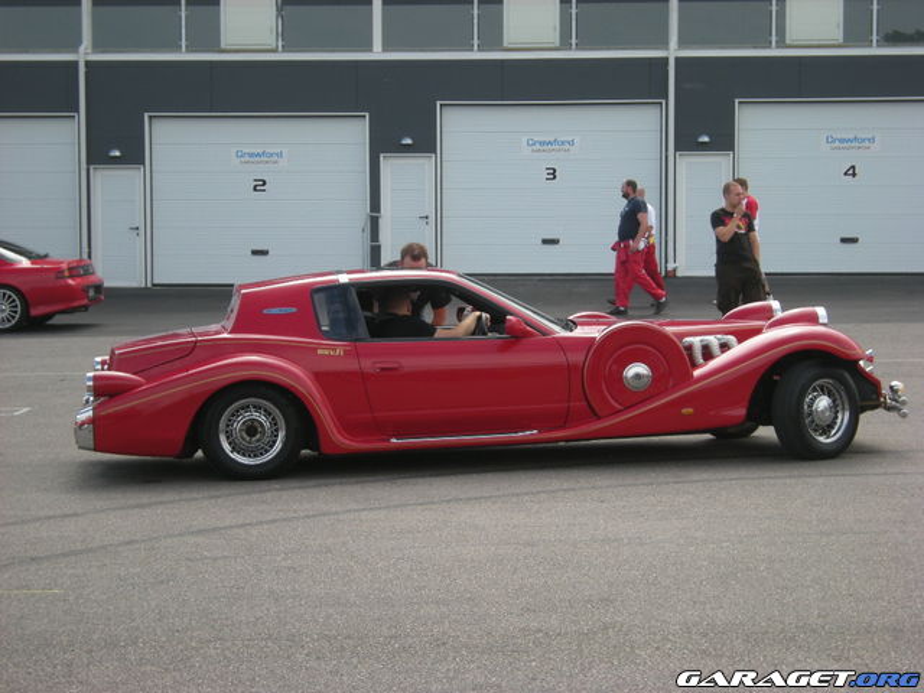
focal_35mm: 87
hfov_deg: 22.5
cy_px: 346
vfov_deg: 17.0
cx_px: 462
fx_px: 2322
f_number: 5.1
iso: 64
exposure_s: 1/196
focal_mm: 14.6
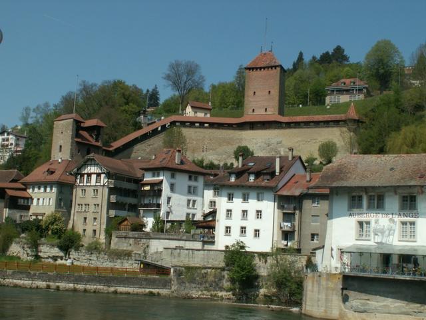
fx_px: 615
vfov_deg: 29.1
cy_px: 160
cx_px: 213
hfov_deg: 38.2
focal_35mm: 50
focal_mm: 8.32
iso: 50
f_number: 8
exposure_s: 1/250
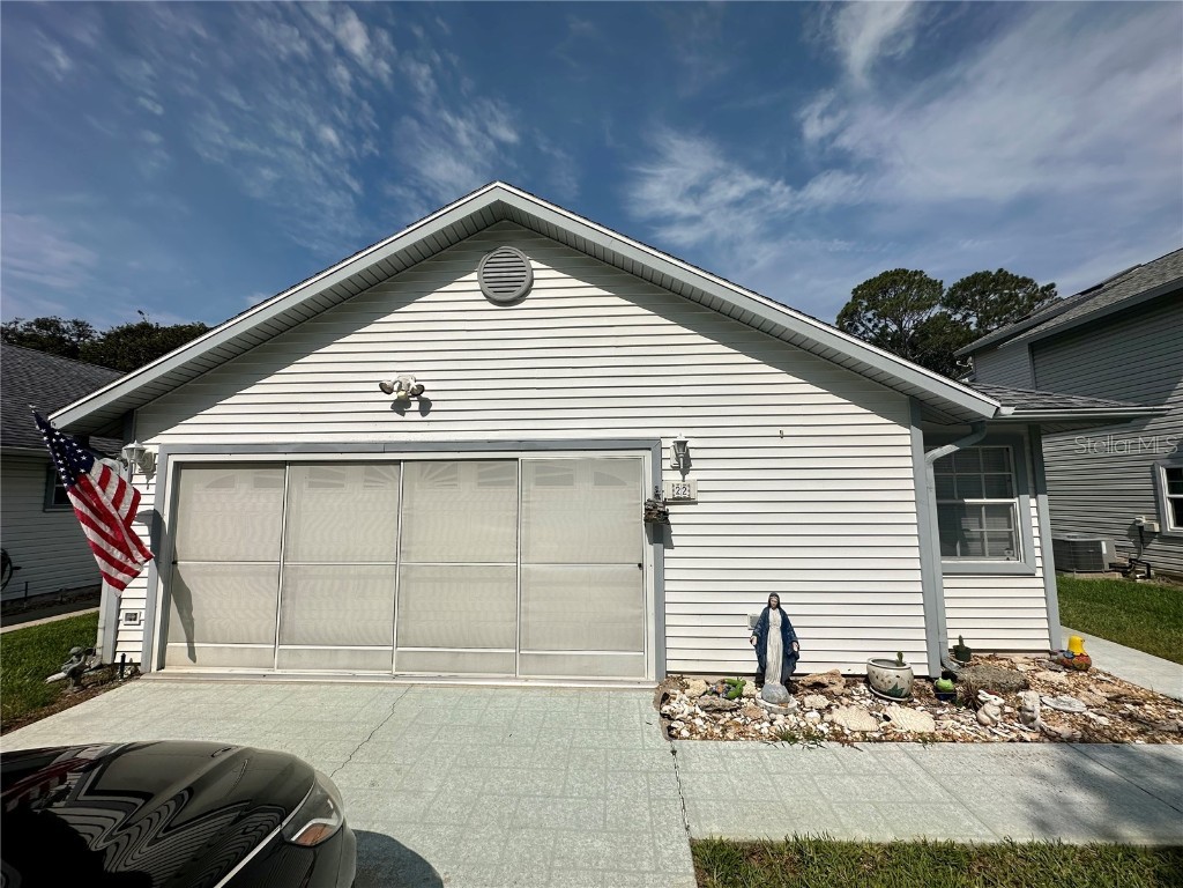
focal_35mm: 14
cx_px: 592
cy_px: 444
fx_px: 478
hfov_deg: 102.1
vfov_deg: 85.7
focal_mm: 2.22
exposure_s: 1/6897
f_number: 2.2
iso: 40
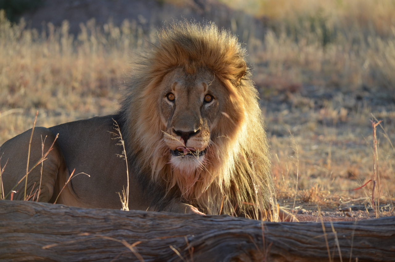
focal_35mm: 255
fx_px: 2792
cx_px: 198
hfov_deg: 8.1
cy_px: 131
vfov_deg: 5.4
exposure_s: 1/500
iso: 400
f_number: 5.6
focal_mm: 170
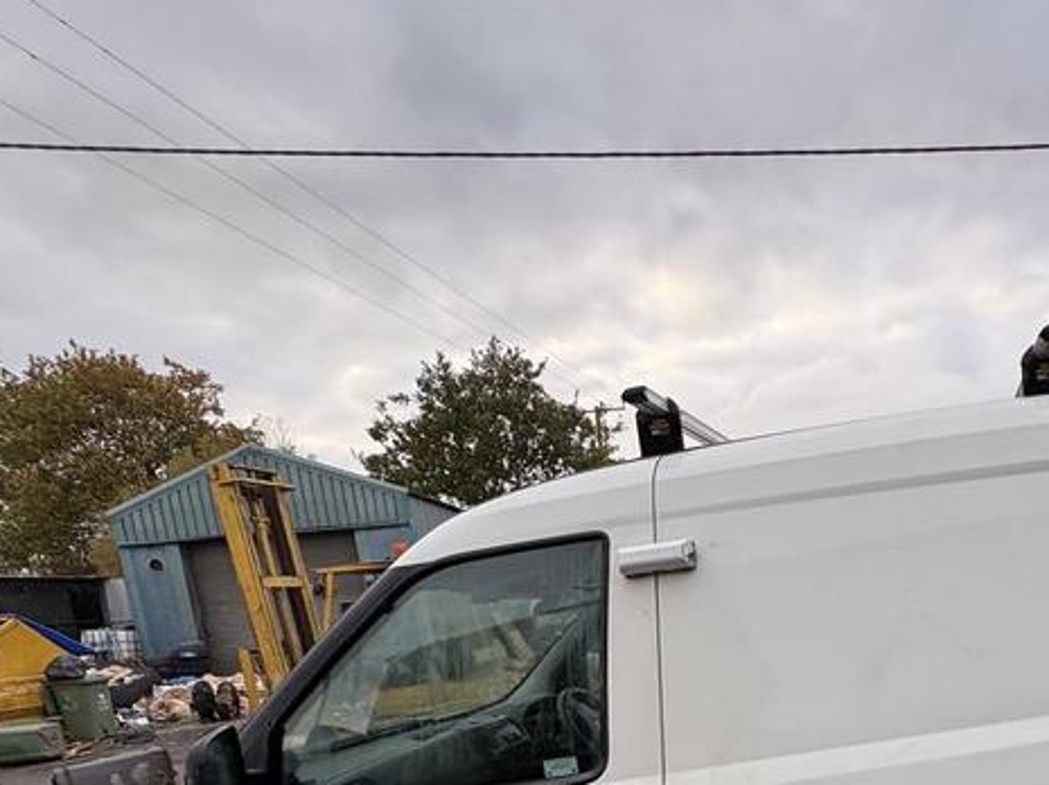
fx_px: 818
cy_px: 733
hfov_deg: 60.4
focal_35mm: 27
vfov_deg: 45.5
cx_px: 832
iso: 40
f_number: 2.2
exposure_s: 1/194
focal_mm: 2.22
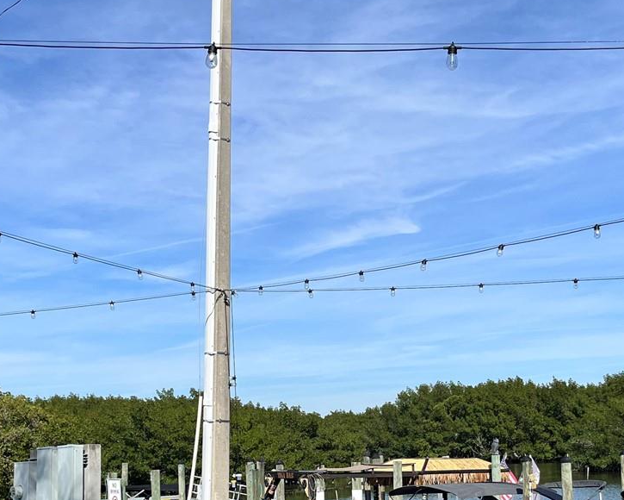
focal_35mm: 56
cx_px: 374
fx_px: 1034
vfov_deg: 26.5
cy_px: 422
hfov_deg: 33.5
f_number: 1.6
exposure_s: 1/5319
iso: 50
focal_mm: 5.1
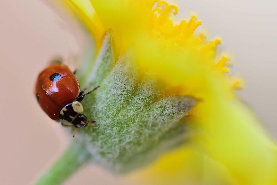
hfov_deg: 11.1
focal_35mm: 186
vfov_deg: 7.4
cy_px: 105
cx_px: 137
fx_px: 1431
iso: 100
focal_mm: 105
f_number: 5.6
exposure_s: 1/60
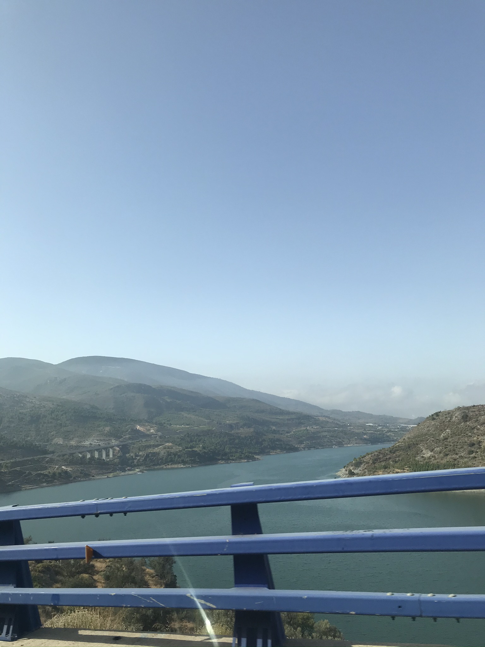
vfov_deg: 63.4
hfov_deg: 49.7
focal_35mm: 28
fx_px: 523
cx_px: 242
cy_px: 324
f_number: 1.8
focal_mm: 3.99
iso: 20
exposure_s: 1/2037
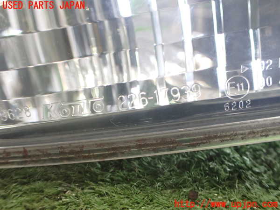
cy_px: 105
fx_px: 243
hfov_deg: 60.0
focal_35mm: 30
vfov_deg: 46.8
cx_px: 140
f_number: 2.3
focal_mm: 5.4
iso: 800
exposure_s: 1/40
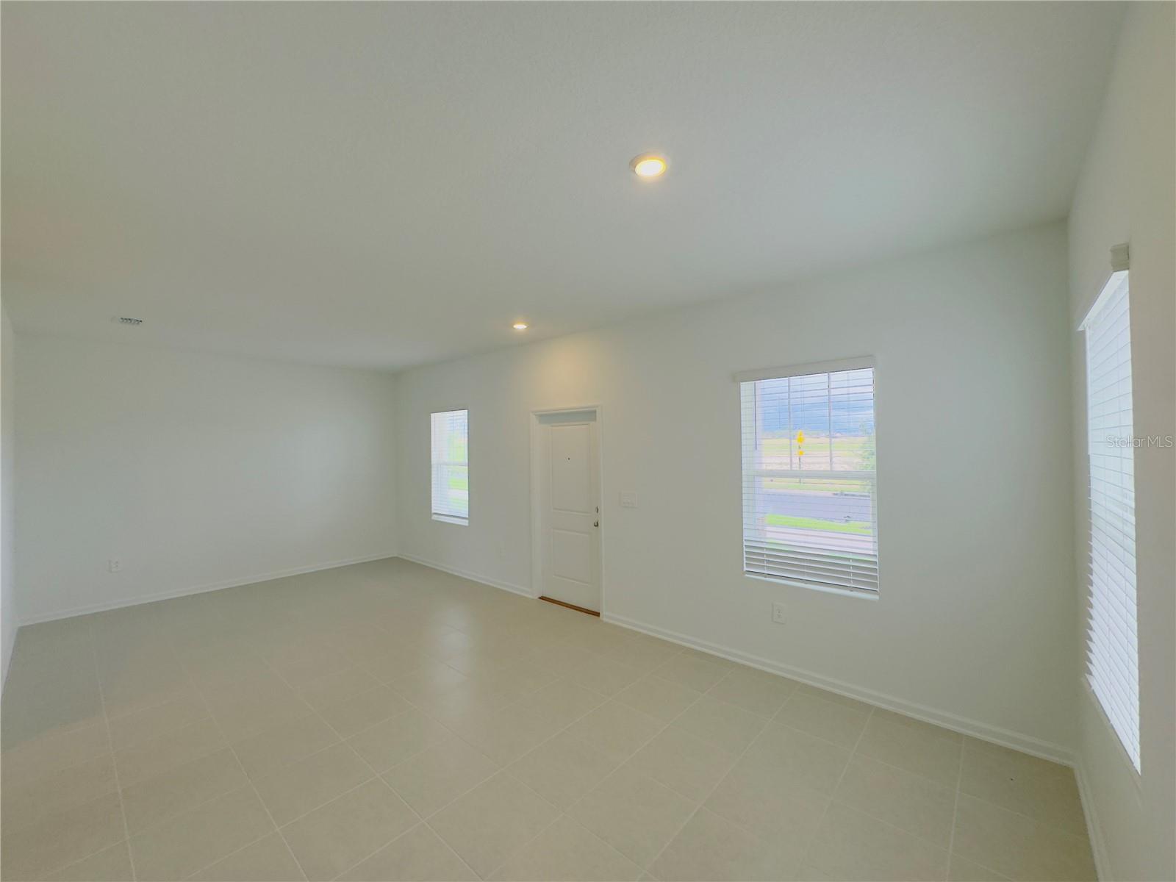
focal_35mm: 14
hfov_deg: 102.1
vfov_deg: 85.7
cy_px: 441
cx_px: 588
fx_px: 476
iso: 40
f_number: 2.2
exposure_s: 1/139
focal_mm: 2.22
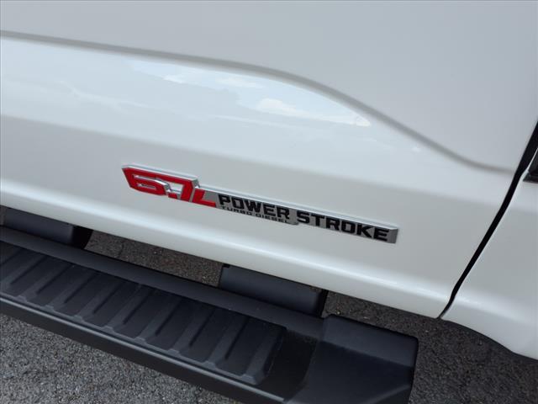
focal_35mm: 27
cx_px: 269
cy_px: 202
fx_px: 420
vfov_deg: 51.4
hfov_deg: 65.3
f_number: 1.9
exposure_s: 1/455
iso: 40
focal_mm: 3.58
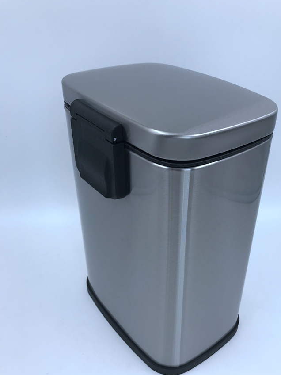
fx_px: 357
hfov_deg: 42.8
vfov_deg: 55.2
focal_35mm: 33
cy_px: 212
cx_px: 162
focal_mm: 3.99
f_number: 1.8
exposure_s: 1/194
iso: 20
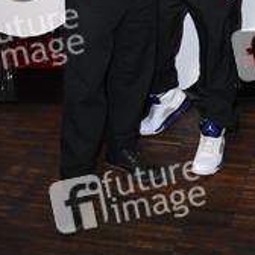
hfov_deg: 23.6
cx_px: 172
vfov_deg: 22.3
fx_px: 608
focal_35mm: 73
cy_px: -30
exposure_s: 1/250
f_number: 5.6
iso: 2000
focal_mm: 36
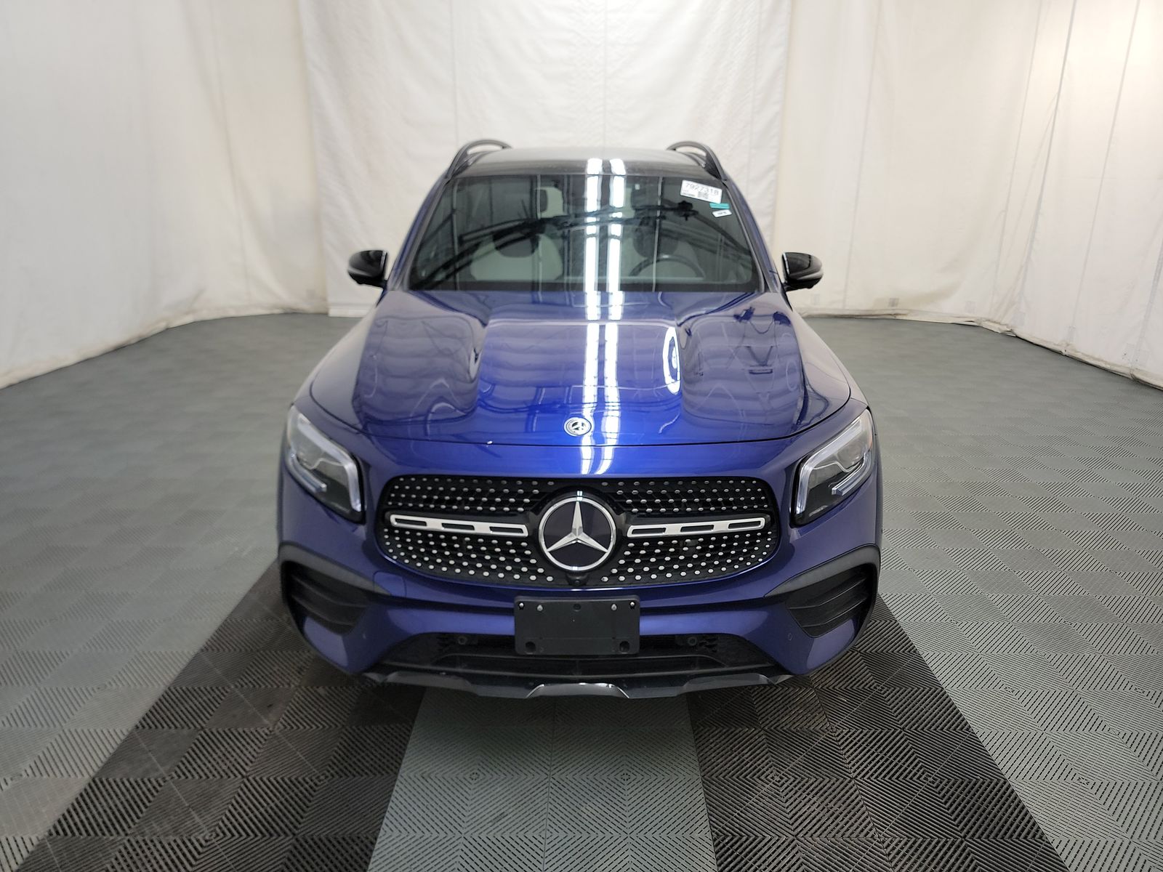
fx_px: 806
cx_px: 582
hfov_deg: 71.6
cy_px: 436
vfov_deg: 56.8
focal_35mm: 24
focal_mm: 6.7
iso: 215
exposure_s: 1/59
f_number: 1.8
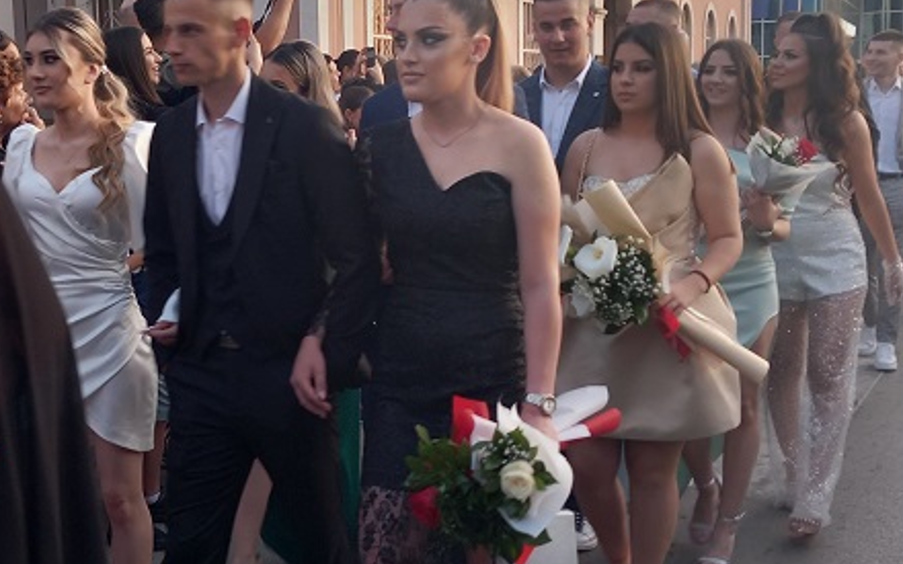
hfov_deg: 38.1
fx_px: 1280
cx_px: 248
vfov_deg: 24.9
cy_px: 297
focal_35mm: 52
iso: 50
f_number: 1.8
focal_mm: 4
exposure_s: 1/50
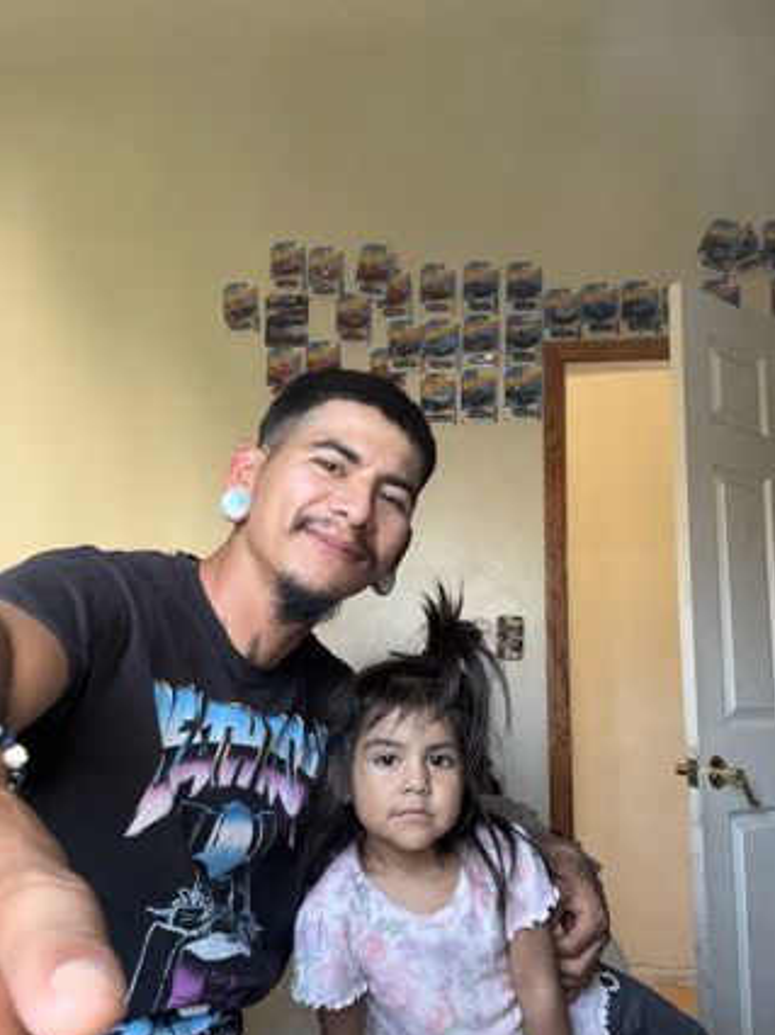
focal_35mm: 31
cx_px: 398
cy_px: 532
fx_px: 926
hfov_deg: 45.4
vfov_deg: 58.4
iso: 200
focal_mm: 2.69
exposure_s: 1/60
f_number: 1.9
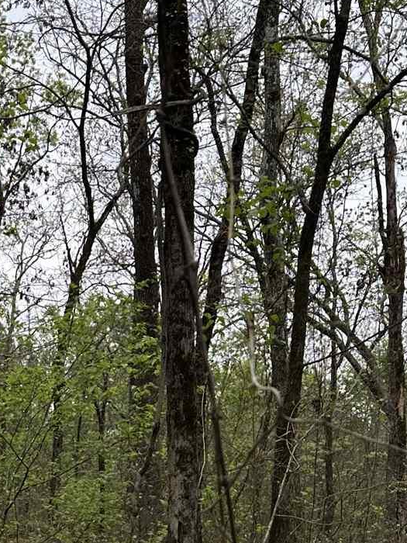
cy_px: 586
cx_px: 91
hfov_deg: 18.5
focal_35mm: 79
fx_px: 1238
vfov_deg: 23.3
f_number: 1.78
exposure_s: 1/570
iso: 80
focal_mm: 6.86
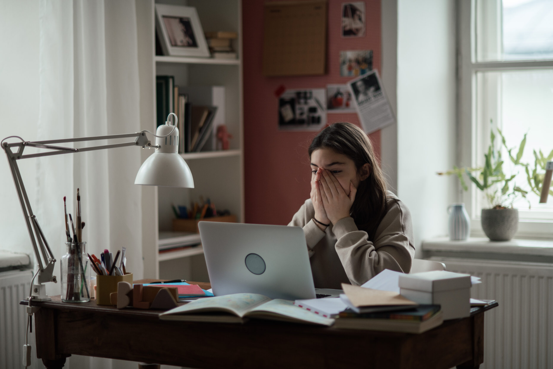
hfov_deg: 23.9
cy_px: 184
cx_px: 276
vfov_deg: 16.1
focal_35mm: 85
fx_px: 1306
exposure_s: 1/125
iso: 500
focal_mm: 85
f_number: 1.8
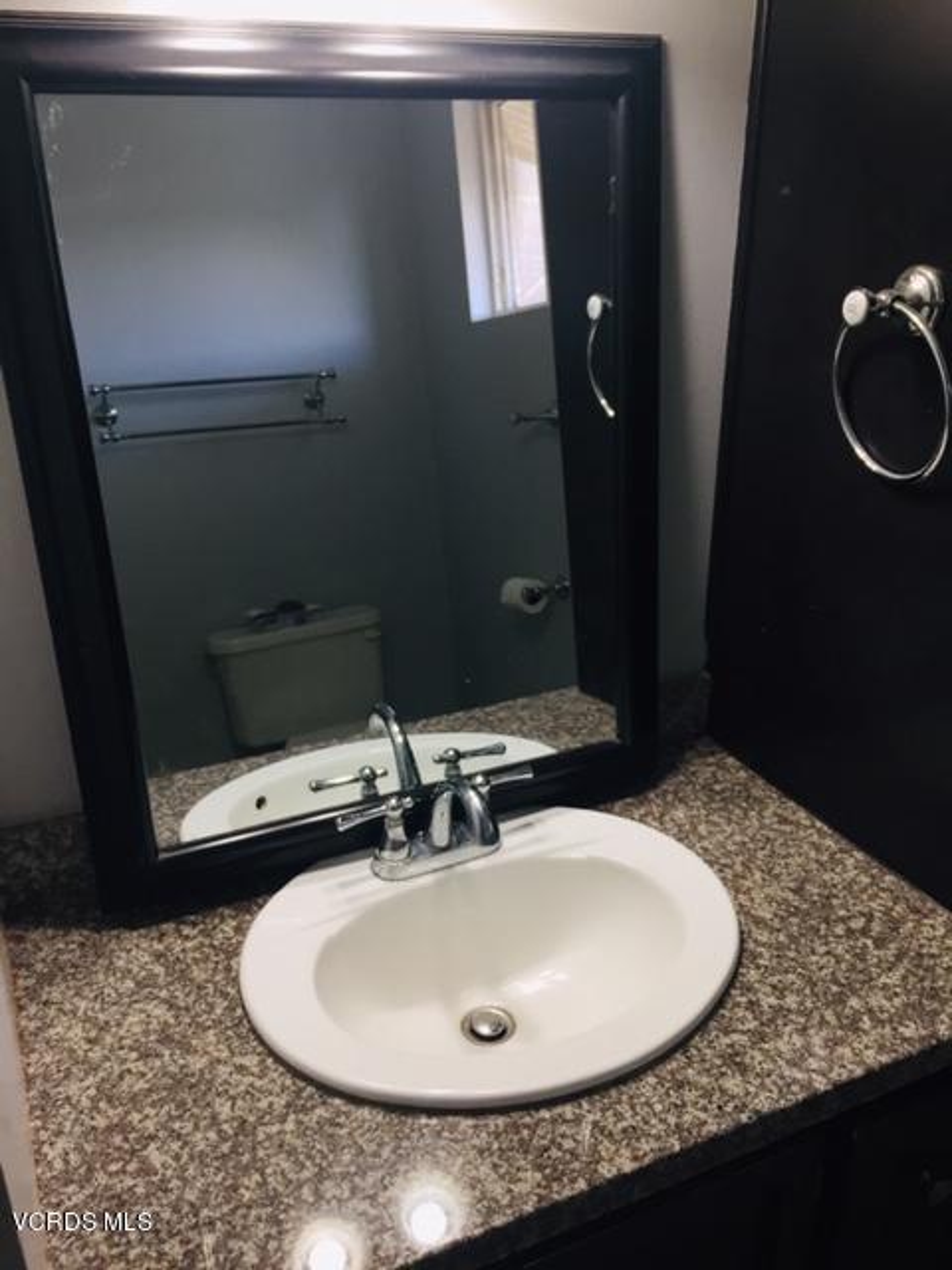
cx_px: 476
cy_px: 635
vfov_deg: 61.7
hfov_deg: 48.2
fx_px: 1063
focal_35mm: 29
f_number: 2.2
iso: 32
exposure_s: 1/40
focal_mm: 4.15
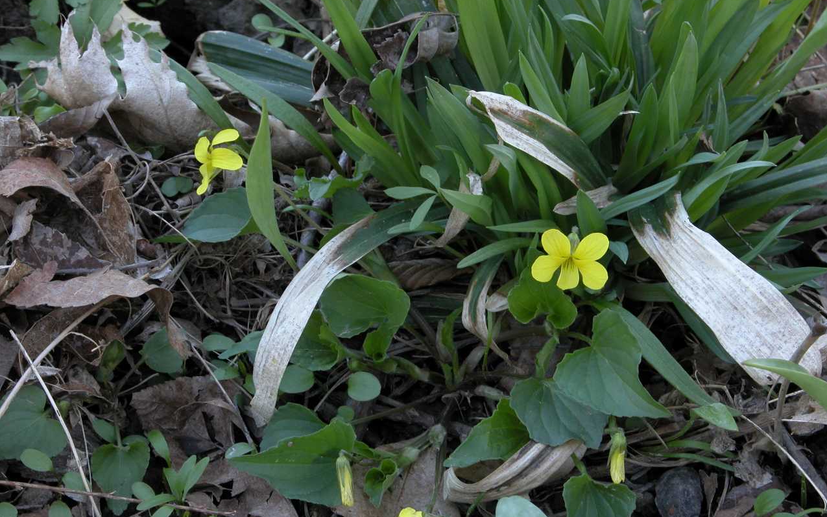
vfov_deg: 9.9
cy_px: 302
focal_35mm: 133
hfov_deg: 15.7
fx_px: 2998
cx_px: 414
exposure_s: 1/16.7
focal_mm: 31.9
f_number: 7.6
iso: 100
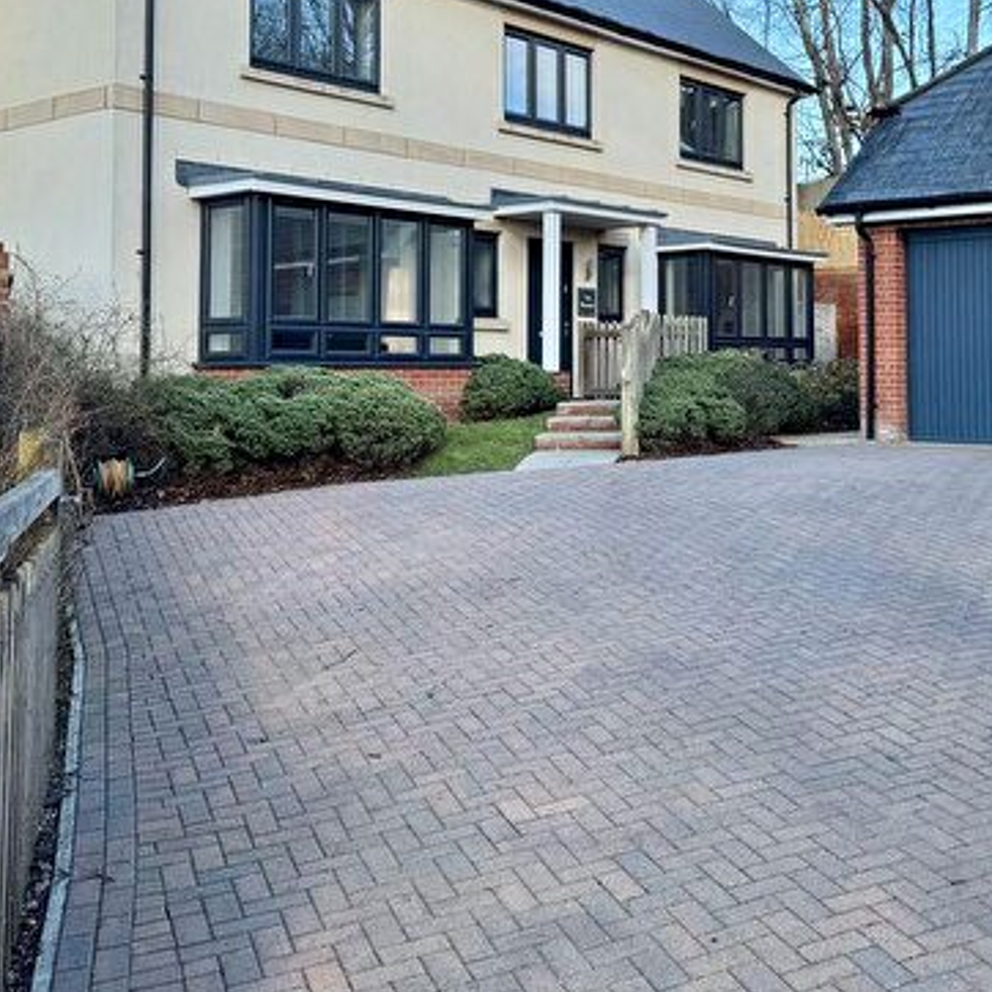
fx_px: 1329
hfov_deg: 40.4
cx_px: 660
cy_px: 289
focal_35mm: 41
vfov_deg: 40.1
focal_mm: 6.76
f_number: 1.78
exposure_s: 1/1112
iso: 80
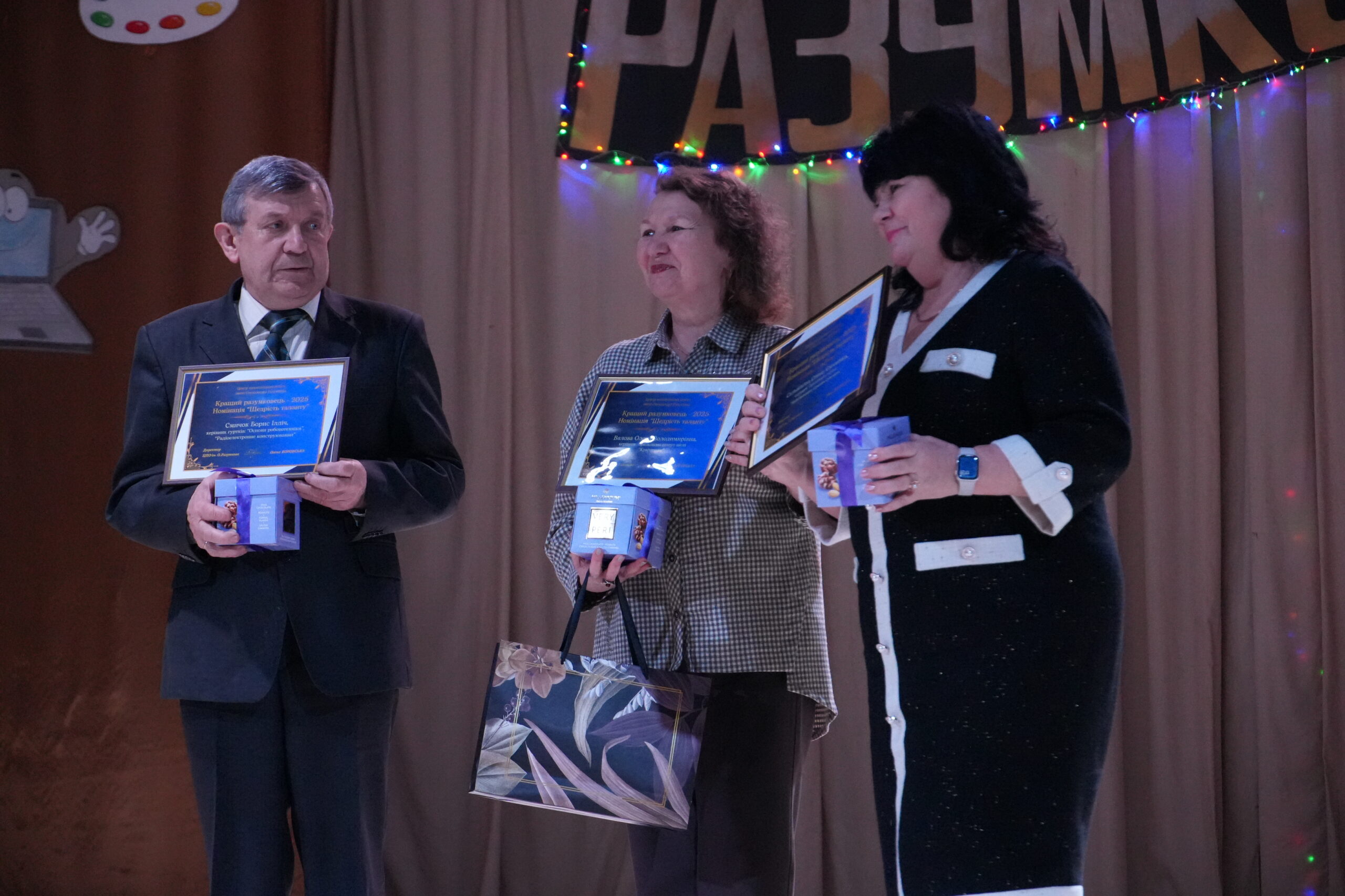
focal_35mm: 124
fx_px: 4650
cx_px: 672
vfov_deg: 11.0
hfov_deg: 16.5
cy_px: 448
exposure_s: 1/250
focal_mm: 83
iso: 6400
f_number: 5.6
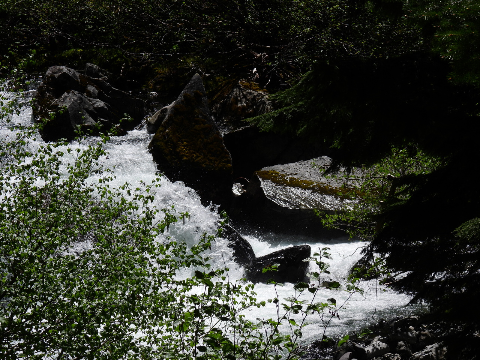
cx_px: 240
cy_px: 180
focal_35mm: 135
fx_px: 1872
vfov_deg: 11.0
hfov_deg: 14.6
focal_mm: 24.1
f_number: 4
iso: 100
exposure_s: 1/2000
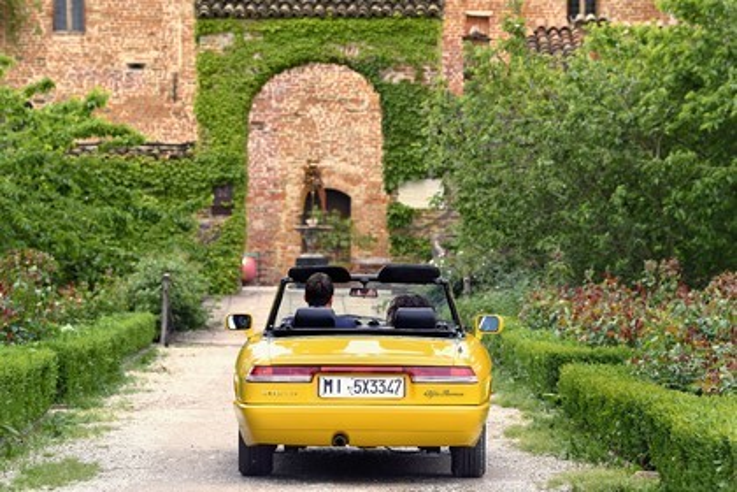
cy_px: 246
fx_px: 4094
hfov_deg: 10.3
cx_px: 368
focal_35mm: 200
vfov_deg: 6.9
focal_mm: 200
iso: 400
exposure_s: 1/500
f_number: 8
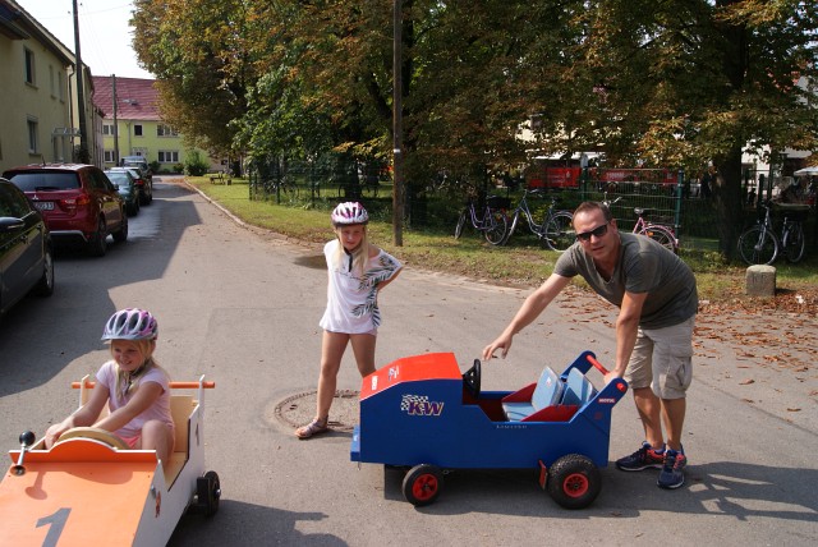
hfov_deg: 67.3
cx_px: 409
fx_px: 614
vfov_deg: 48.0
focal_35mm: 27
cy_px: 274
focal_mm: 18
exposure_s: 1/100
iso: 100
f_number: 10
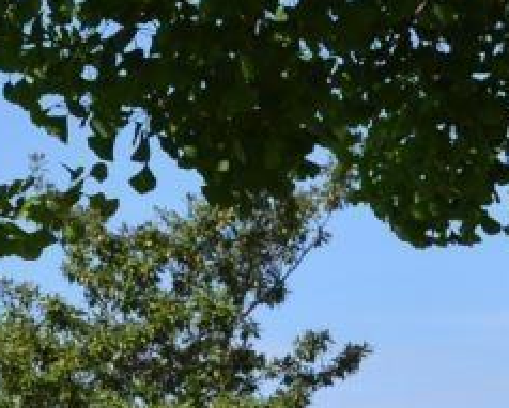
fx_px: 3469
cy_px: 772
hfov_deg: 8.4
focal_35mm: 230
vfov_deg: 6.6
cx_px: 240
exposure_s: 1/250
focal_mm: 26
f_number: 8
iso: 100
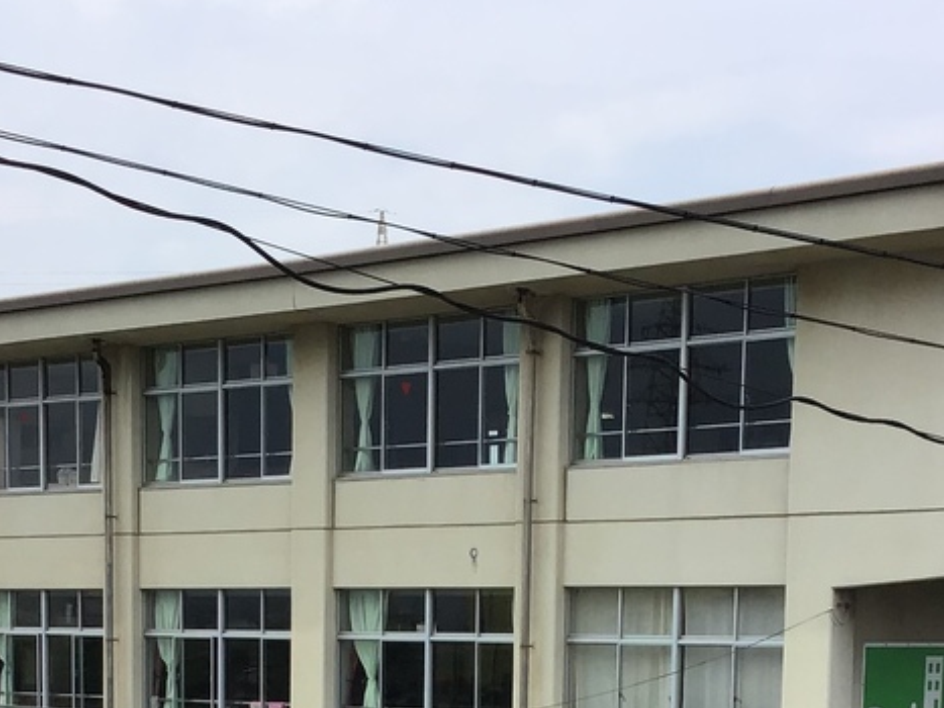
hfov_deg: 23.0
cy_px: 918
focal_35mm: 85
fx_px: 2317
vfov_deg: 16.4
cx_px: 463
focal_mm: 3.3
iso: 25
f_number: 2.4
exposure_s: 1/1538
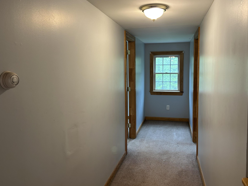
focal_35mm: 29
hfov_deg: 61.6
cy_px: 84
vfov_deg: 48.2
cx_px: 135
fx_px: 208
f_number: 1.5
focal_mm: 5.7
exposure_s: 1/60
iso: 100
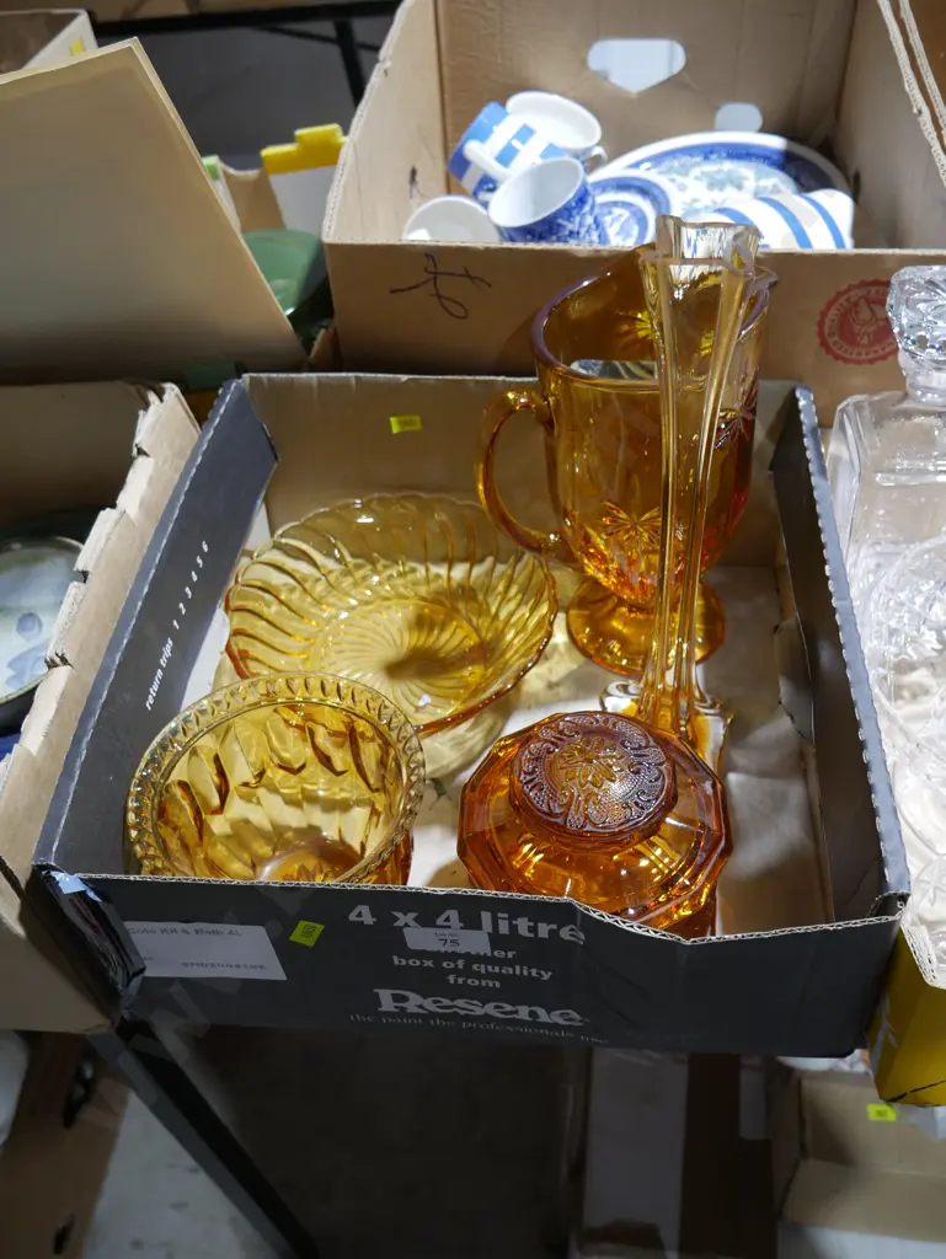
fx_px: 1092
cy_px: 630
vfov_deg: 59.9
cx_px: 473
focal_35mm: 30
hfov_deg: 46.8
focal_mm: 15
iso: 400
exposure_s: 1/60
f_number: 3.6
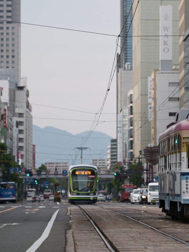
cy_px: 126
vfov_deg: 10.1
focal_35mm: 196
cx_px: 154
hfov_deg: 7.6
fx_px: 1426
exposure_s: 1/1600
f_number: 2.8
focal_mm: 135
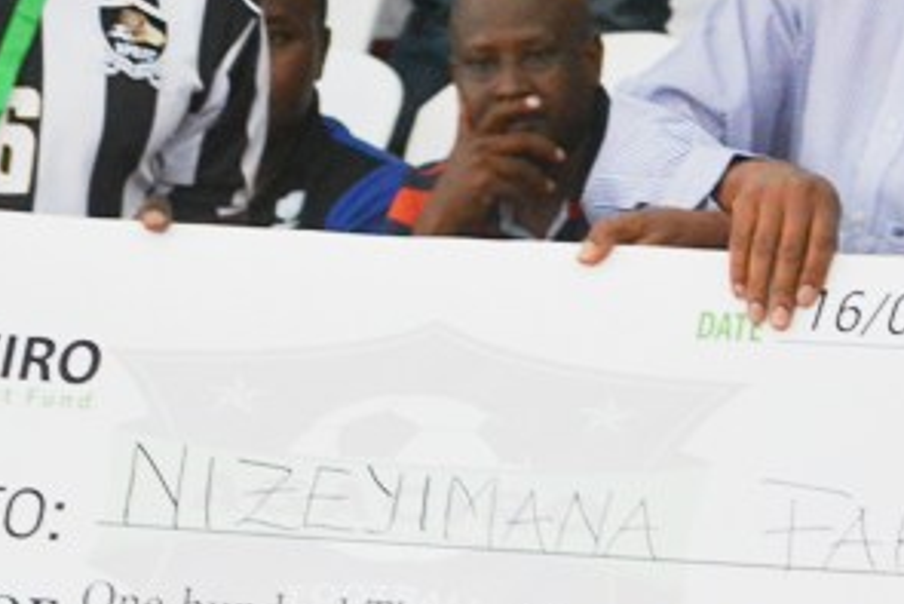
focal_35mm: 484
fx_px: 12152
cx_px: 533
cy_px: 351
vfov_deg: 2.8
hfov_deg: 4.3
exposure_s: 1/125
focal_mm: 95
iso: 1600
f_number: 5
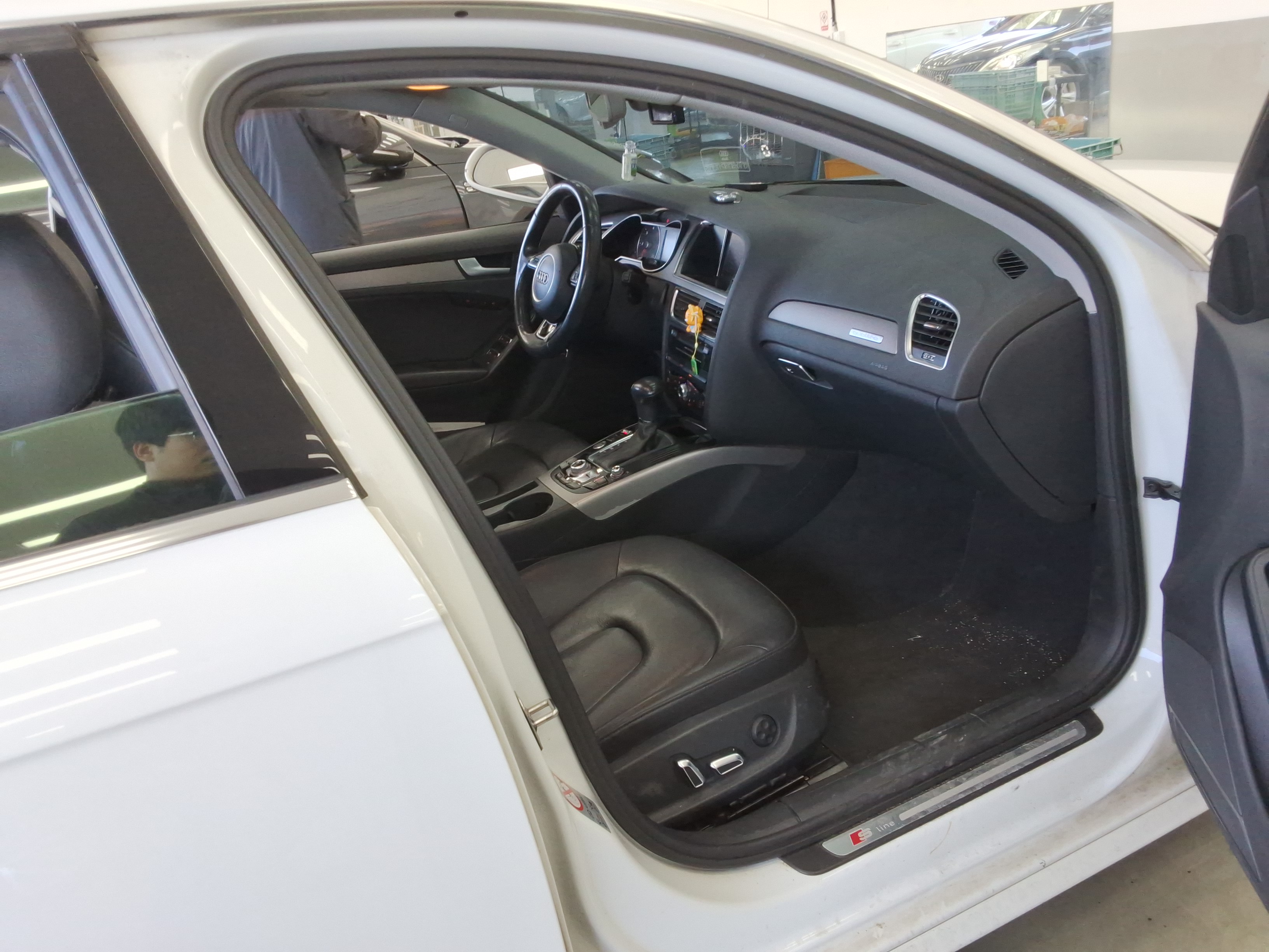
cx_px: 634
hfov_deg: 63.4
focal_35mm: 28
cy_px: 476
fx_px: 1026
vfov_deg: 49.7
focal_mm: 2.91
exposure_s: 1/120
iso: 46
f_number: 1.9
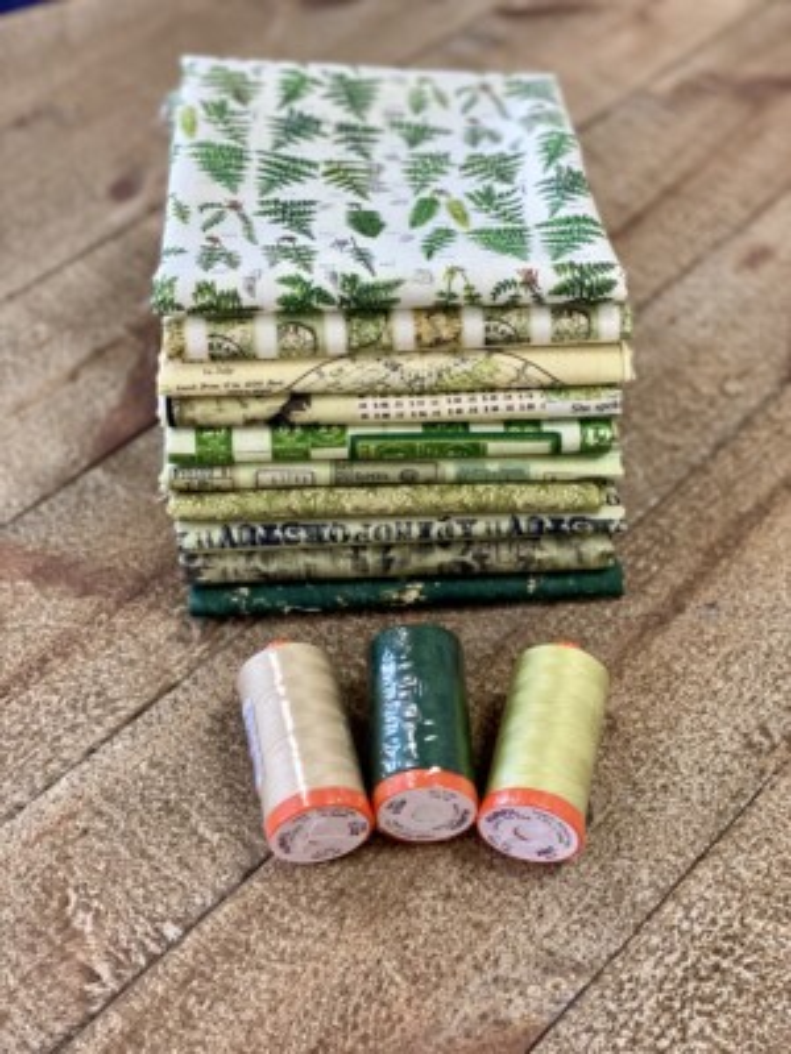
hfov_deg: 28.0
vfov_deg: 36.8
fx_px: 1584
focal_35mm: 52
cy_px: 527
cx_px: 396
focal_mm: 6
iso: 160
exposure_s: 1/100
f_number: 2
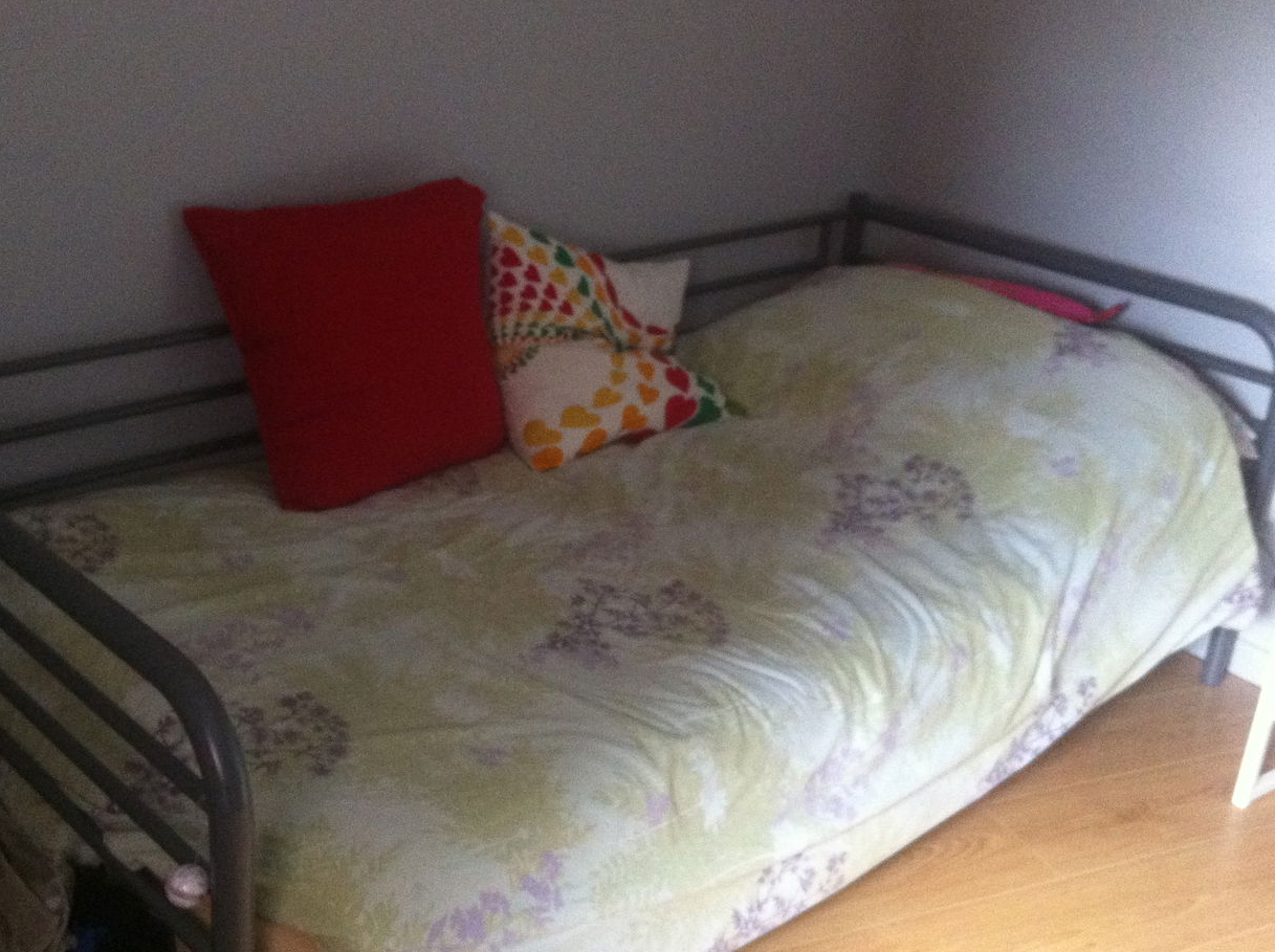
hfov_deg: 41.2
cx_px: 554
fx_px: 1692
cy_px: 488
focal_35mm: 46
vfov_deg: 31.4
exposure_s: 1/15
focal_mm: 3.85
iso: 400
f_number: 2.8
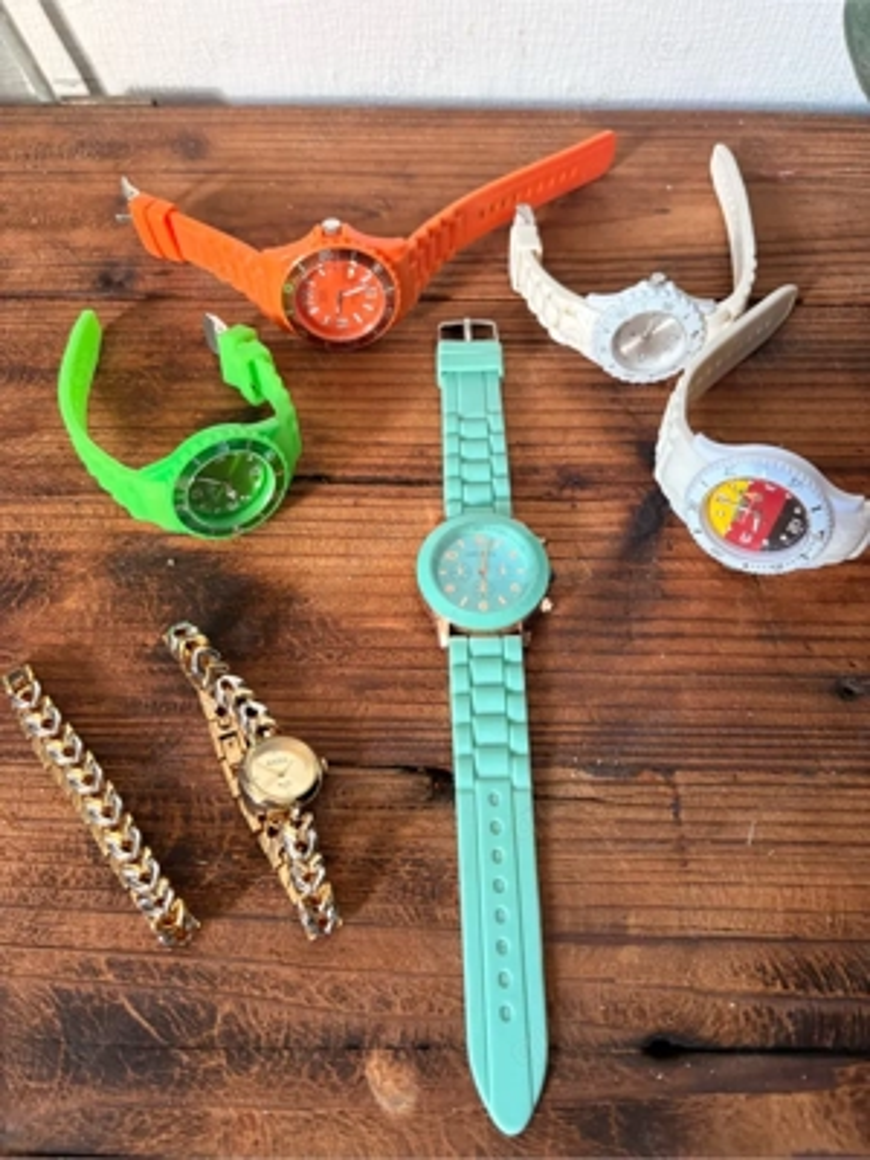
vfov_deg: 67.3
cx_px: 435
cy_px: 580
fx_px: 871
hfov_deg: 53.1
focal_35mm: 26
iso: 250
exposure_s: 1/60
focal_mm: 5.96
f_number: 1.6
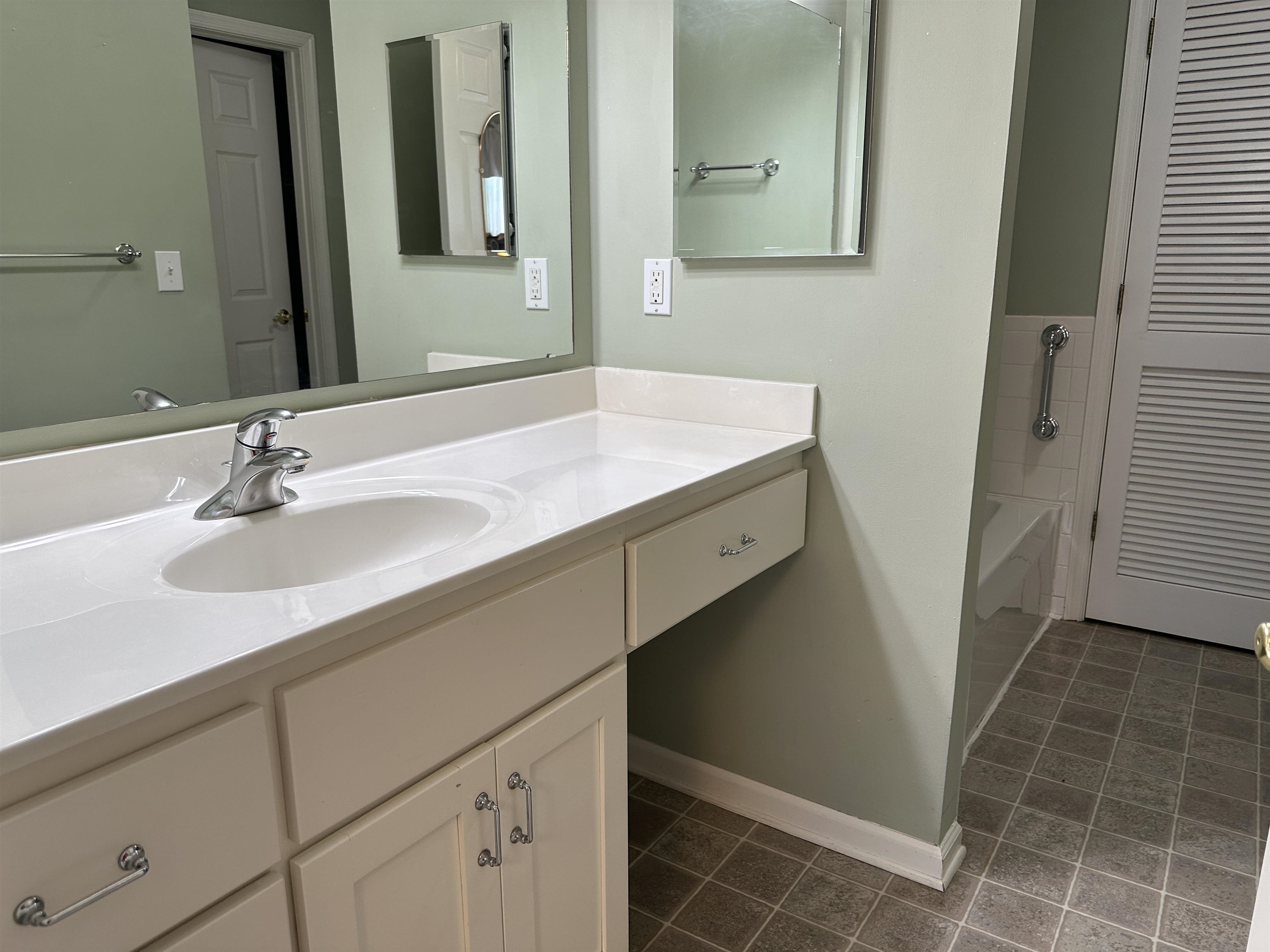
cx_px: 635
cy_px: 476
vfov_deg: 56.8
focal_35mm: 24
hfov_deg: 71.6
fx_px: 881
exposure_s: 1/120
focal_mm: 6.86
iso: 125
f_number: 1.78
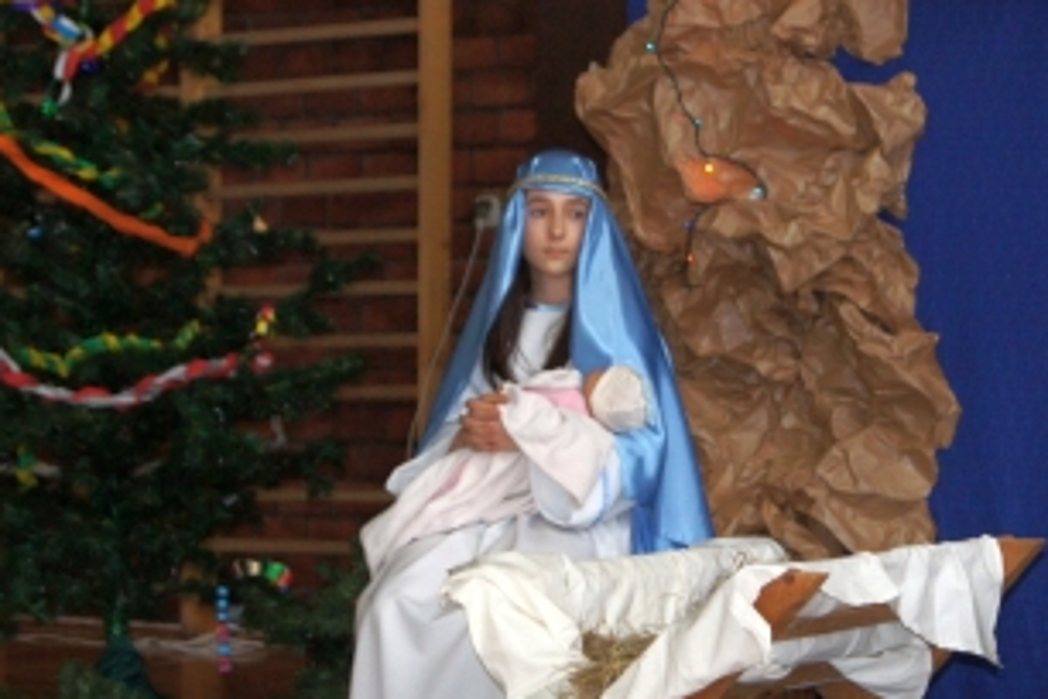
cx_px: 760
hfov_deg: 15.7
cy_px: 396
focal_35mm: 130
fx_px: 3784
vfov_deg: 10.5
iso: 800
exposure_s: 1/80
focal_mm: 50
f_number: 5.6
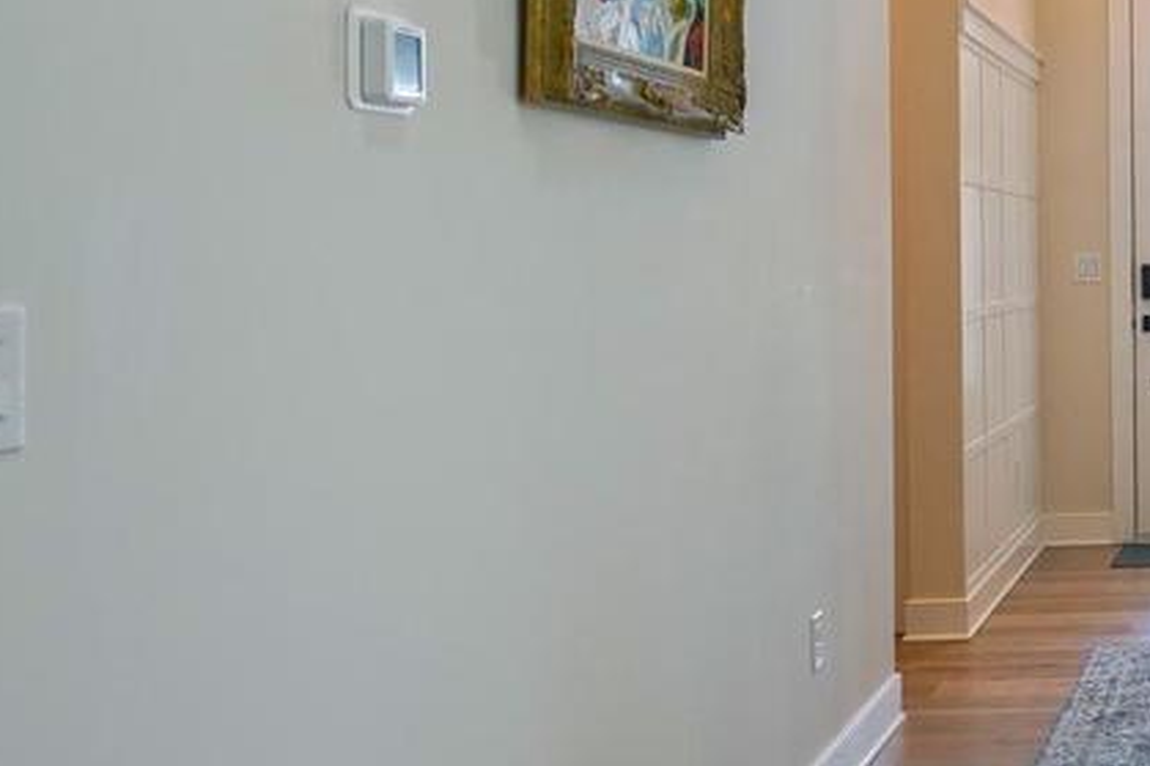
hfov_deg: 30.1
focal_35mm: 55
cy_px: 242
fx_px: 1756
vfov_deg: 24.5
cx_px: 1430
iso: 500
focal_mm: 16
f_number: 4
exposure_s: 1/160
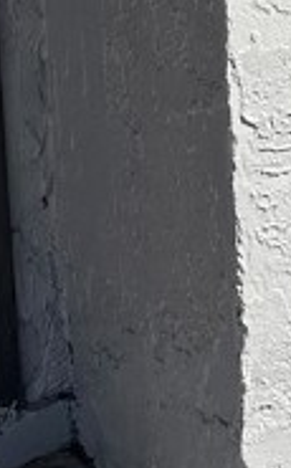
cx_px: 1220
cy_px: -455
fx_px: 1796
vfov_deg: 13.0
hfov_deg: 6.8
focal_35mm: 141
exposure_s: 1/5848
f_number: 1.78
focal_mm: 6.86
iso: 80
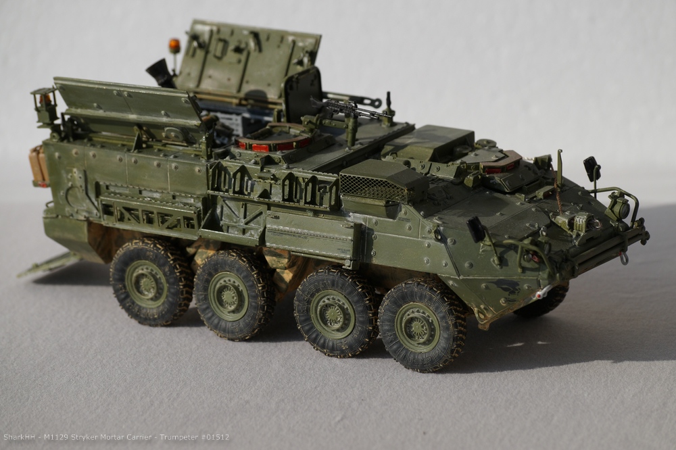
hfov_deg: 13.0
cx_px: 338
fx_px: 2956
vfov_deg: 8.7
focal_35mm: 158
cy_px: 225
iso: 100
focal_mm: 105
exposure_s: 1/500
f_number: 7.1
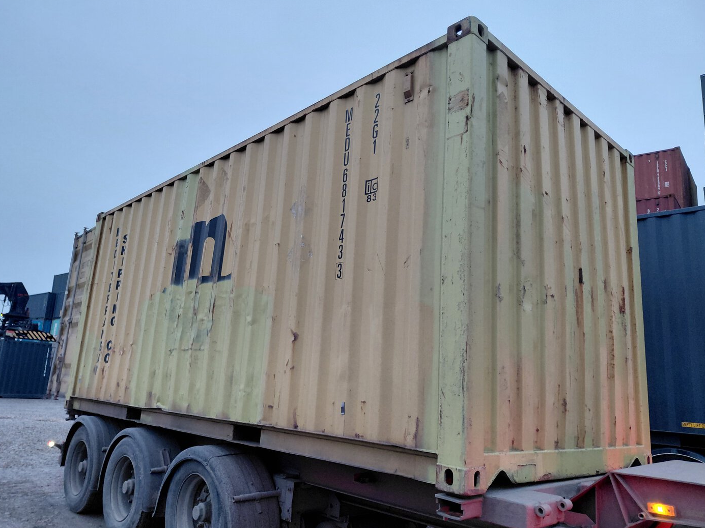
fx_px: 529
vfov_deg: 53.0
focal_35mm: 26
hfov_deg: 67.3
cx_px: 345
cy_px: 259
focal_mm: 4.69
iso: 250
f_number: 1.8
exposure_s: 1/50.1
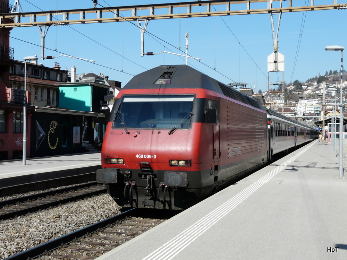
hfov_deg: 38.9
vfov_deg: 29.7
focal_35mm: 49
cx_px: 174
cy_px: 130
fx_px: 491
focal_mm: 8.1
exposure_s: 1/500
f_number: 5.6
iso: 100
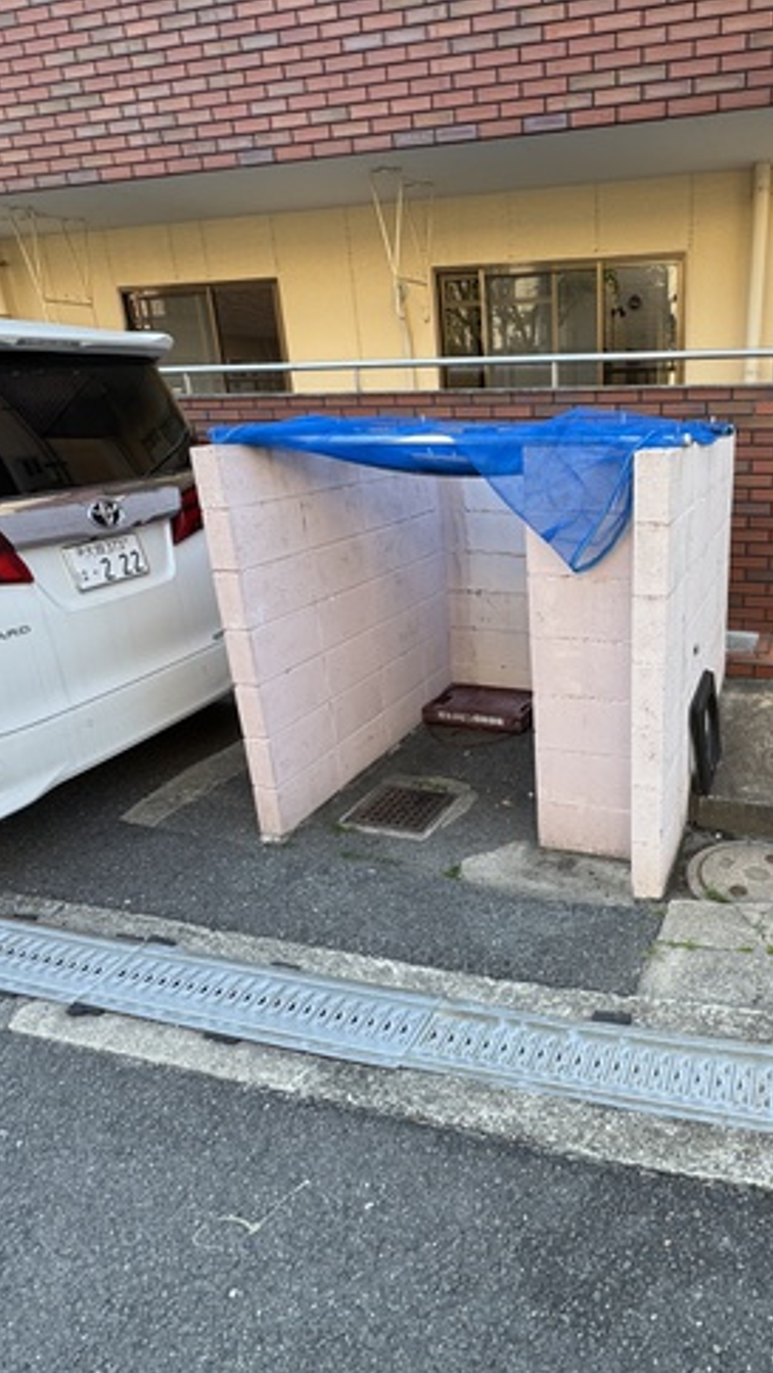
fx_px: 801
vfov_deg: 81.2
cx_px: 586
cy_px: 689
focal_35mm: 22
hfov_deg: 49.3
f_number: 2.2
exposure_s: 1/99
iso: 50
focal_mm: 2.22
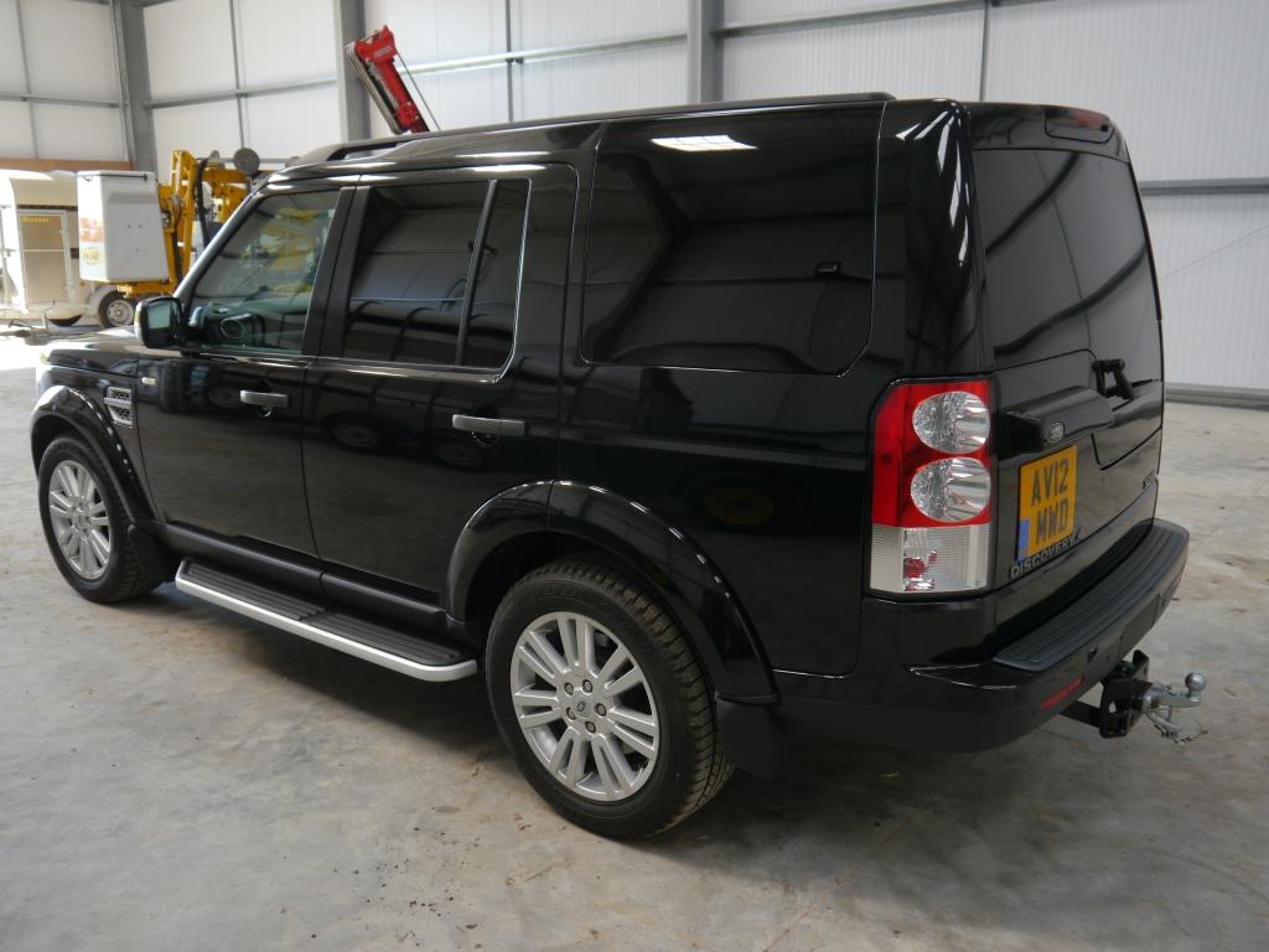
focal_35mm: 30
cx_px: 634
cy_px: 476
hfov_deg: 60.0
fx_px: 1100
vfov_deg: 46.8
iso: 160
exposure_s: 1/125
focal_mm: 15
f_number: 3.6
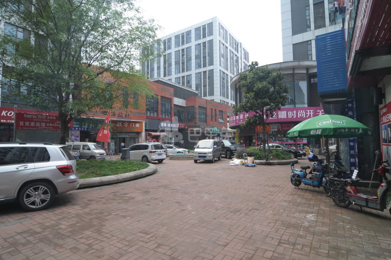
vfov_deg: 67.2
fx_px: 195
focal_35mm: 18
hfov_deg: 90.1
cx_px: 196
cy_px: 130
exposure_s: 1/40
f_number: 8
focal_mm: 12
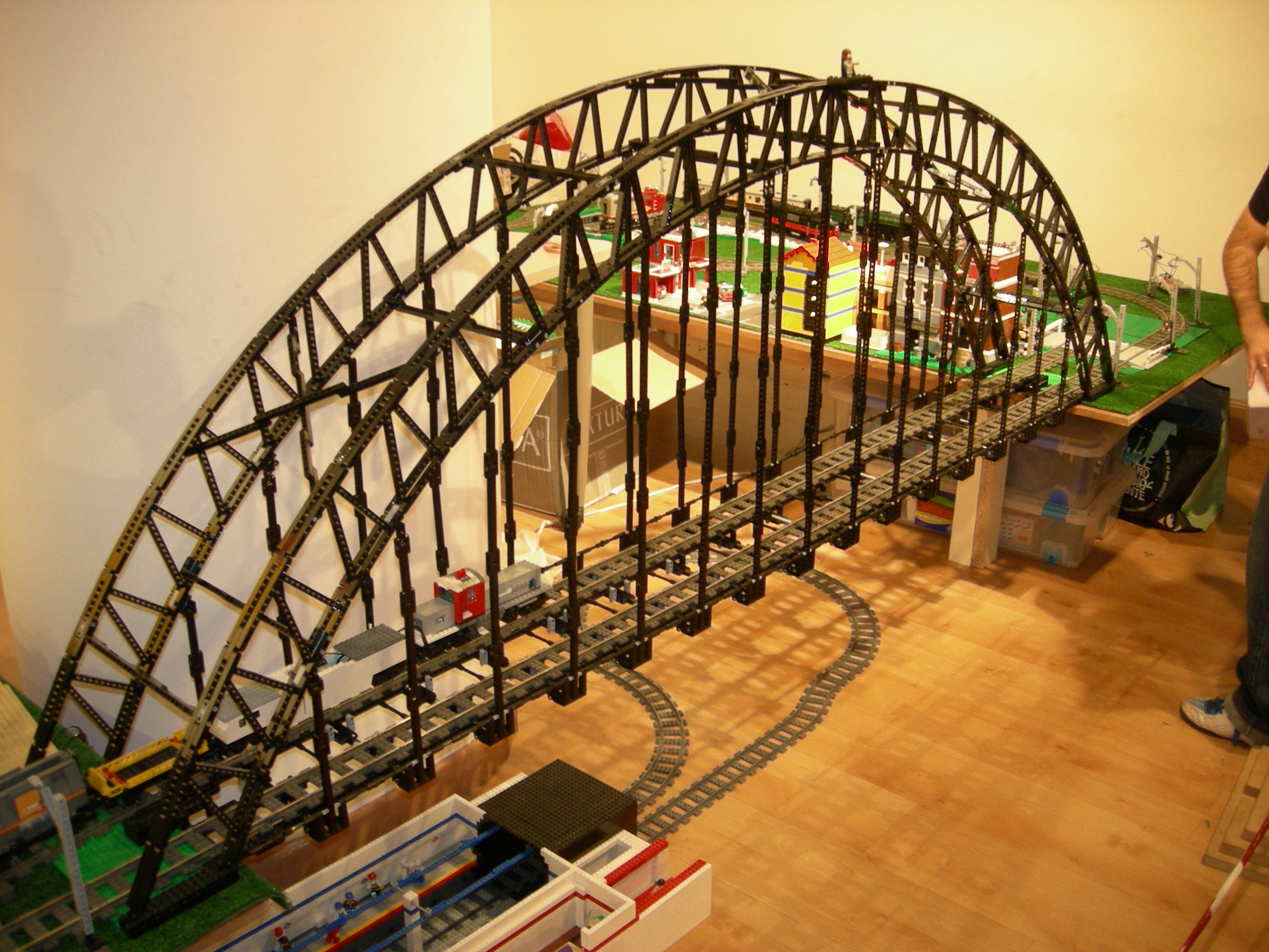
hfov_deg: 51.4
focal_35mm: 36
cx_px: 634
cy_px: 476
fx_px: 1320
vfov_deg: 39.7
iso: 200
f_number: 2.7
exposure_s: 1/6.4
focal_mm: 7.5
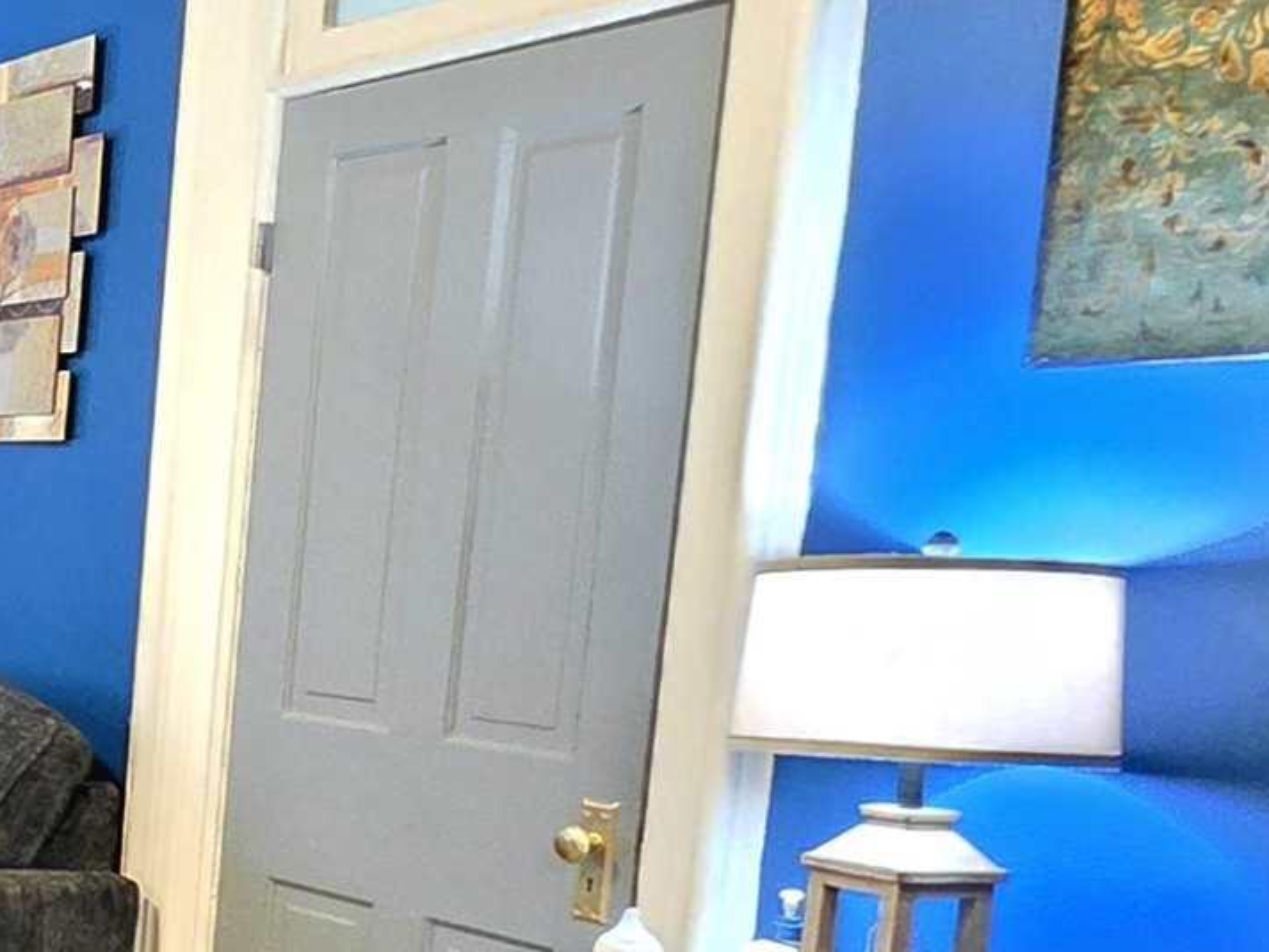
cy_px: 795
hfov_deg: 20.5
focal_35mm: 56
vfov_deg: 25.5
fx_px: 2053
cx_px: -1145
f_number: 1.9
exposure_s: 1/30
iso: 1000
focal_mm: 2.2
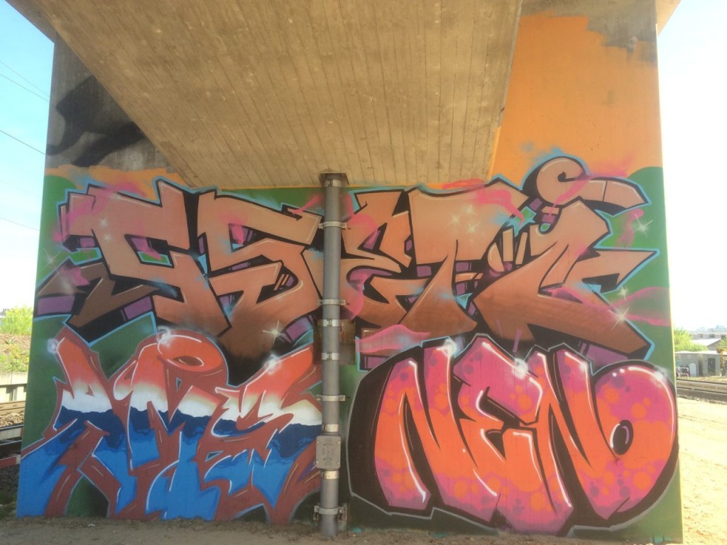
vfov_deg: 48.2
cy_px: 272
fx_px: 609
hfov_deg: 61.7
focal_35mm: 29
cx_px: 364
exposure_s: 1/466
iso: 32
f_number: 2.2
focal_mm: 4.15
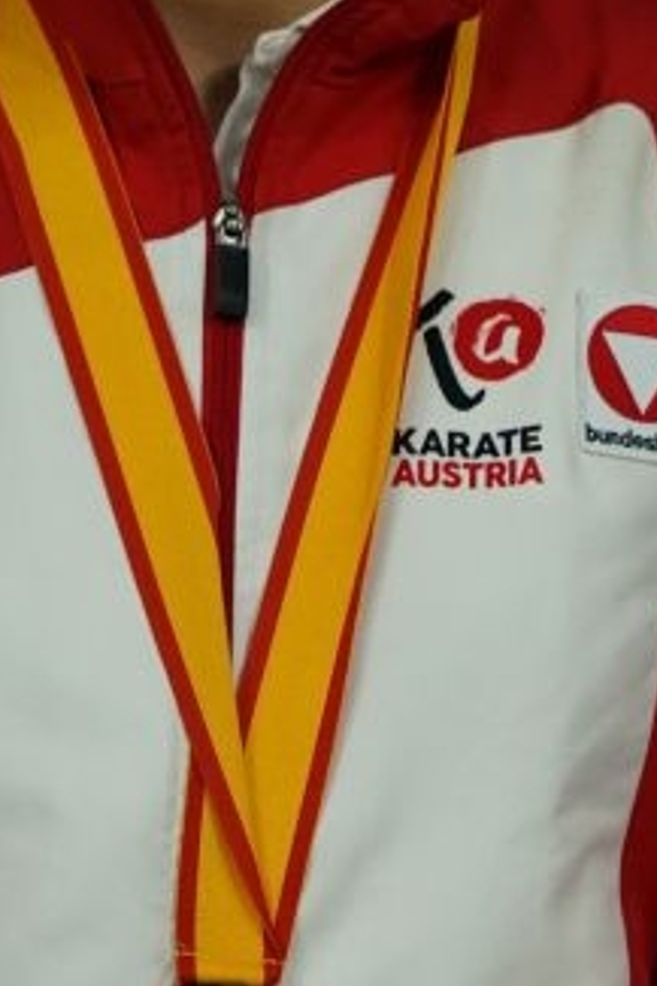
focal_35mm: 1474
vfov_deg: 1.4
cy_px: 481
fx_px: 40391
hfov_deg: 0.9
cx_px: 233
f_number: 2.8
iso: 2000
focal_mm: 400
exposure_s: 1/500
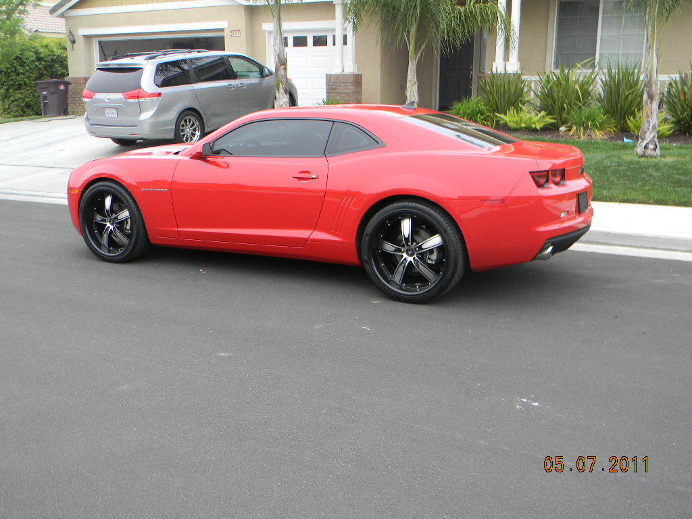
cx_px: 346
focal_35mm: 36
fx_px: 720
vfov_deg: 39.7
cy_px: 260
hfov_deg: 51.4
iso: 111
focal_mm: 6.4
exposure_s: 1/30
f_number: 3.7
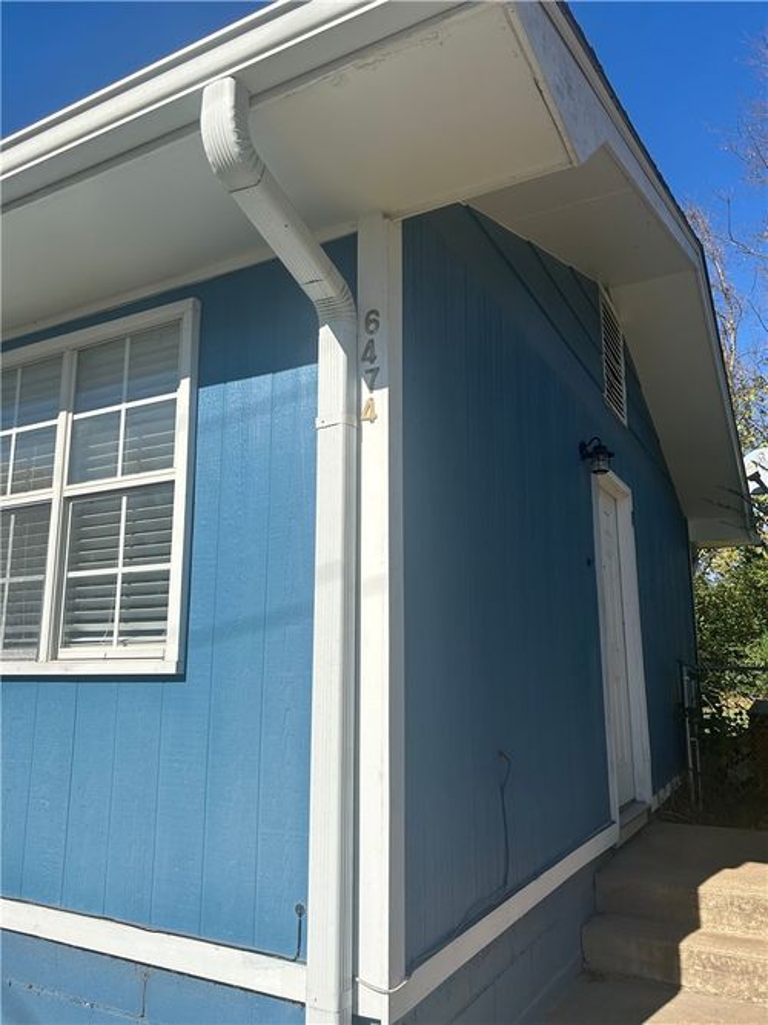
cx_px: 384
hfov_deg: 53.0
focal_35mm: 26
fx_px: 769
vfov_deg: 67.3
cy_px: 512
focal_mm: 5.7
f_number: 1.5
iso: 50
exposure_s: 1/5882
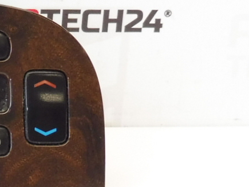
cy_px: 102
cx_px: -148
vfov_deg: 13.1
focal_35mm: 113
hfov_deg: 15.7
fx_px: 813
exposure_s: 1/60
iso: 200
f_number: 3.5
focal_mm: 4.3
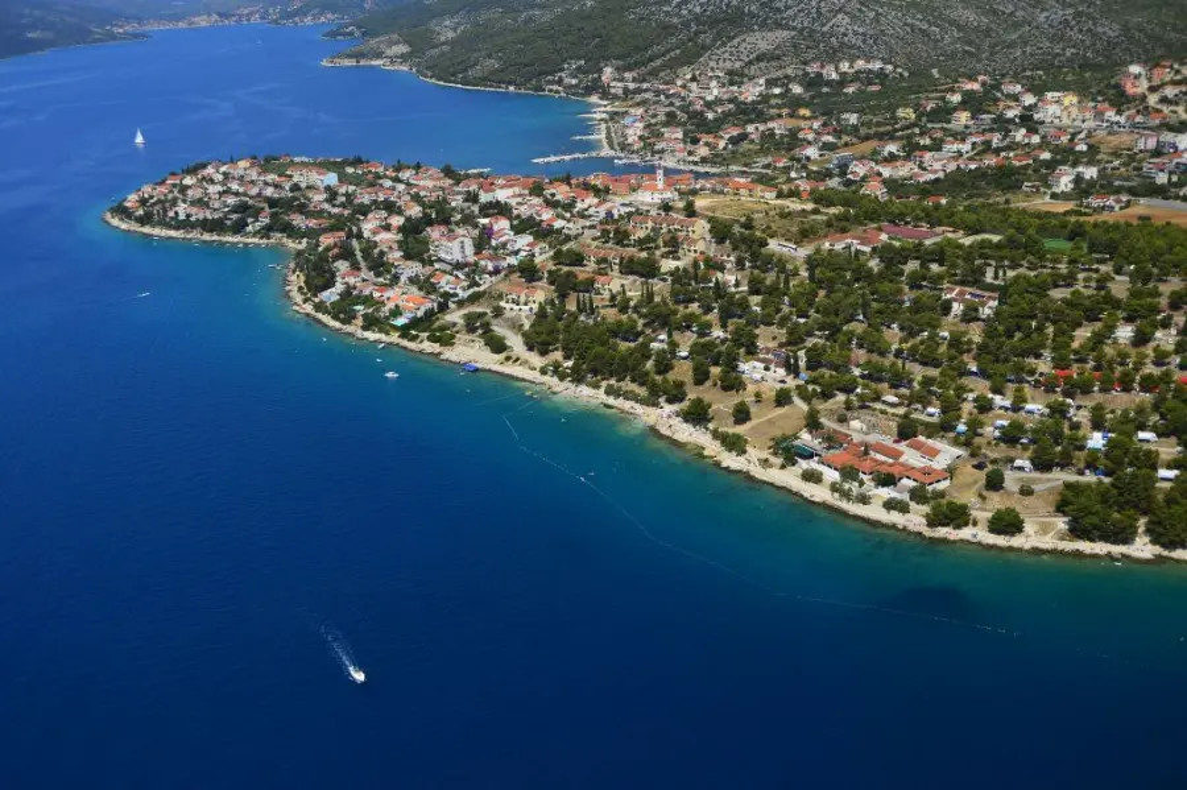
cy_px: 395
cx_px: 594
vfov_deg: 35.0
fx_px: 1252
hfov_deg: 50.7
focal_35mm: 38
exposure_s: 1/2000
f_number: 7.1
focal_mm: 38
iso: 640
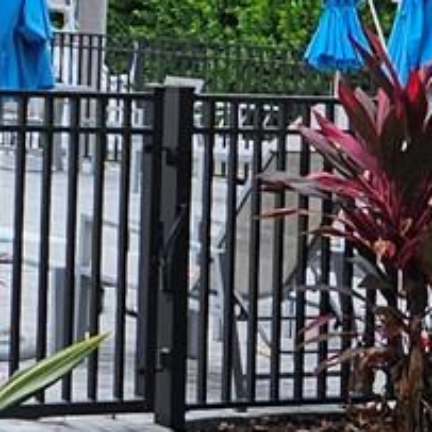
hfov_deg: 9.2
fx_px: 2259
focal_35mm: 160
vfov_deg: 10.8
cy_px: -68
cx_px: -770
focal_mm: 5.4
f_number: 1.8
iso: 25
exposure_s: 1/1212
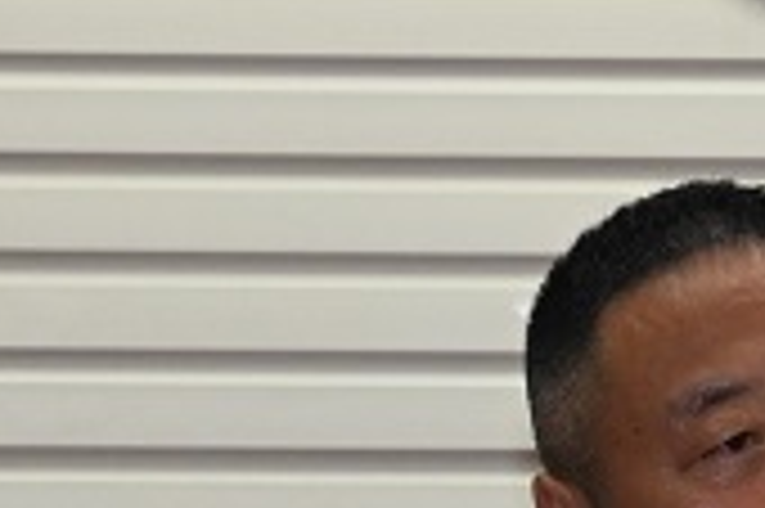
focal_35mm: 505
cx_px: 716
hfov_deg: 4.1
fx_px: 10721
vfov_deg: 2.7
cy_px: 699
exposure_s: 1/200
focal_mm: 112
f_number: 10
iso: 3200
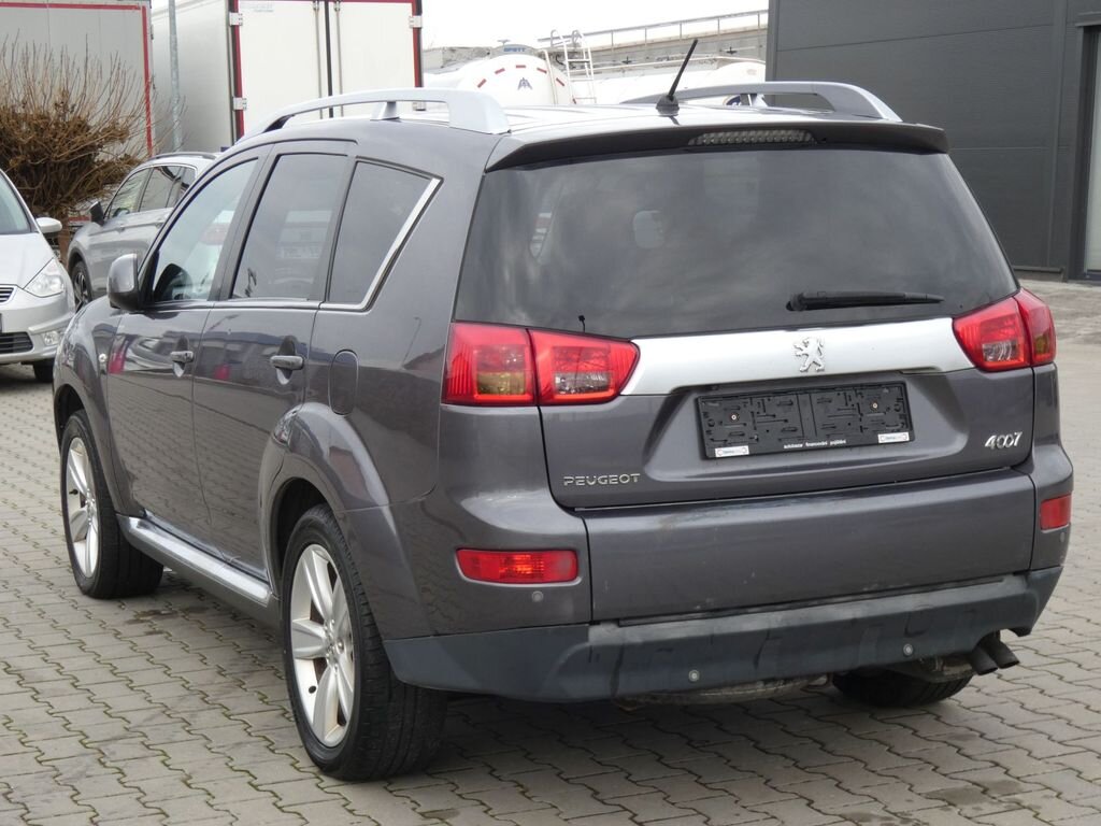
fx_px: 2226
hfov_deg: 27.8
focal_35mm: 70
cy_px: 413
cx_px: 550
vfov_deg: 21.0
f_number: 5.6
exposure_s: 1/80
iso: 125
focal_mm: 12.5
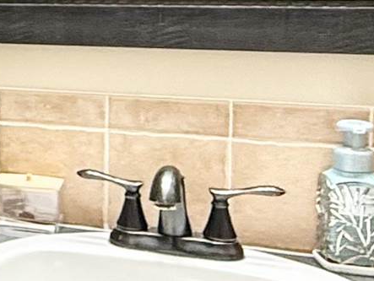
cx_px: -404
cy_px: 26
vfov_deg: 15.1
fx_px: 1049
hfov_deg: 15.5
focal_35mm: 97
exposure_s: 1/60
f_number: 2.2
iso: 250
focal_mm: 2.22
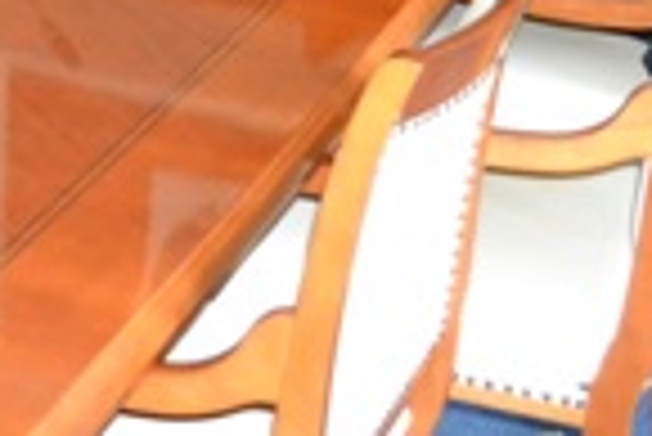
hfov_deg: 15.9
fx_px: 2157
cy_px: -519
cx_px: -306
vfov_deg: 10.4
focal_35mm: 119
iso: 2800
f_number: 3.5
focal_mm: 18
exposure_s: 1/60
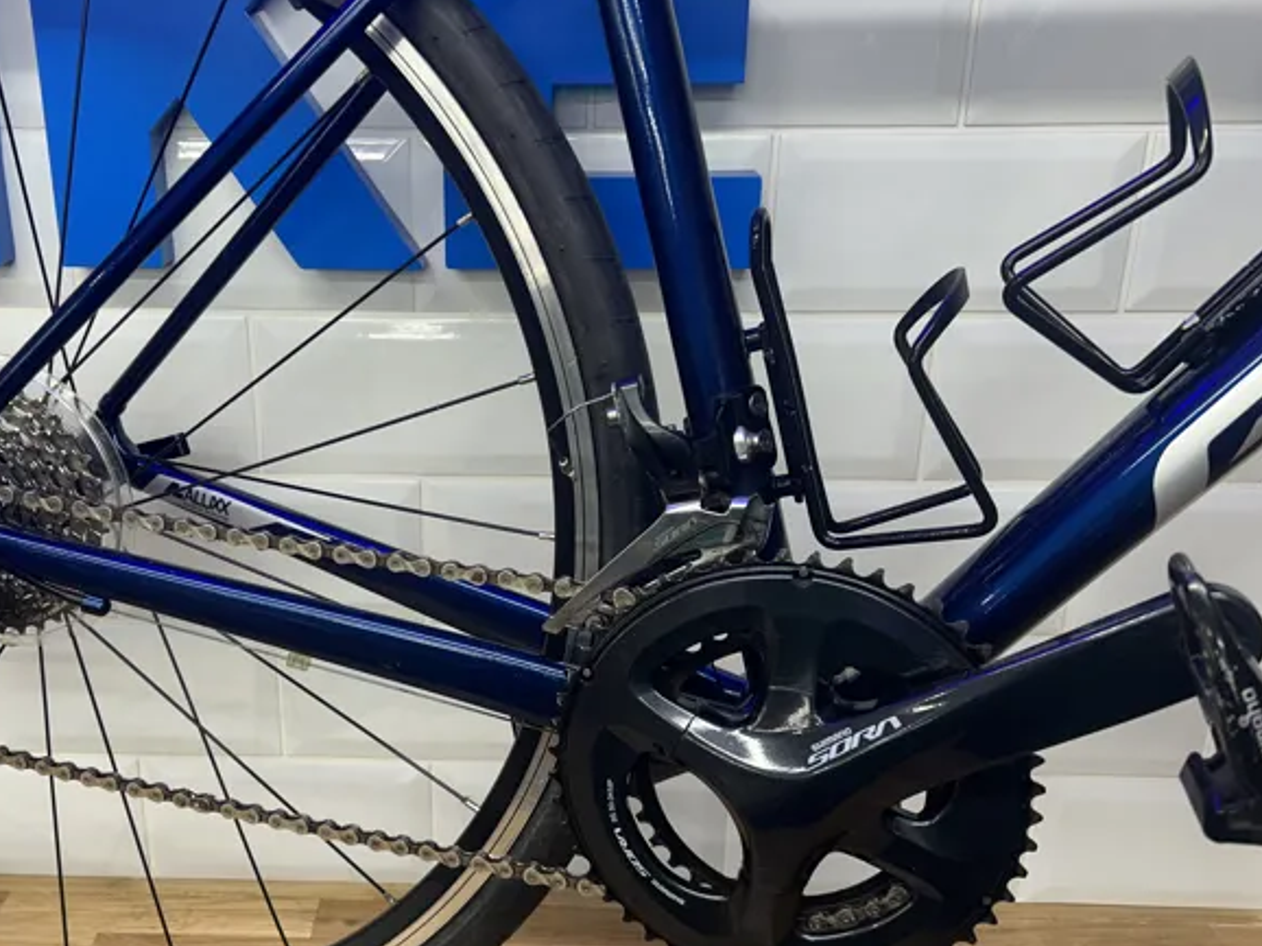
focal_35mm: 36
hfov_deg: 50.9
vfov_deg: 39.6
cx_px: 478
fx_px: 1312
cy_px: 531
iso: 80
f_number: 1.5
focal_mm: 5.7
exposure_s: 1/100
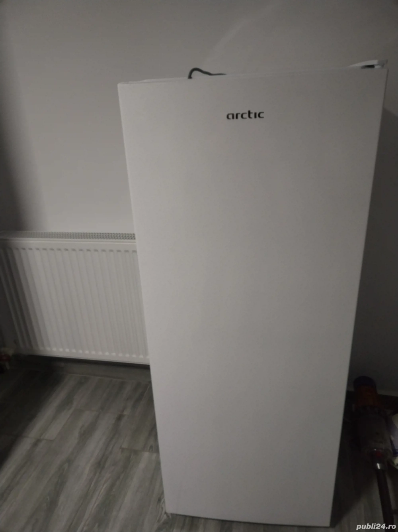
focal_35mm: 26
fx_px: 399
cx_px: 199
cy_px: 266
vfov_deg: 67.3
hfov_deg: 53.0
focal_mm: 4.75
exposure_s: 1/33.3
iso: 376
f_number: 1.8
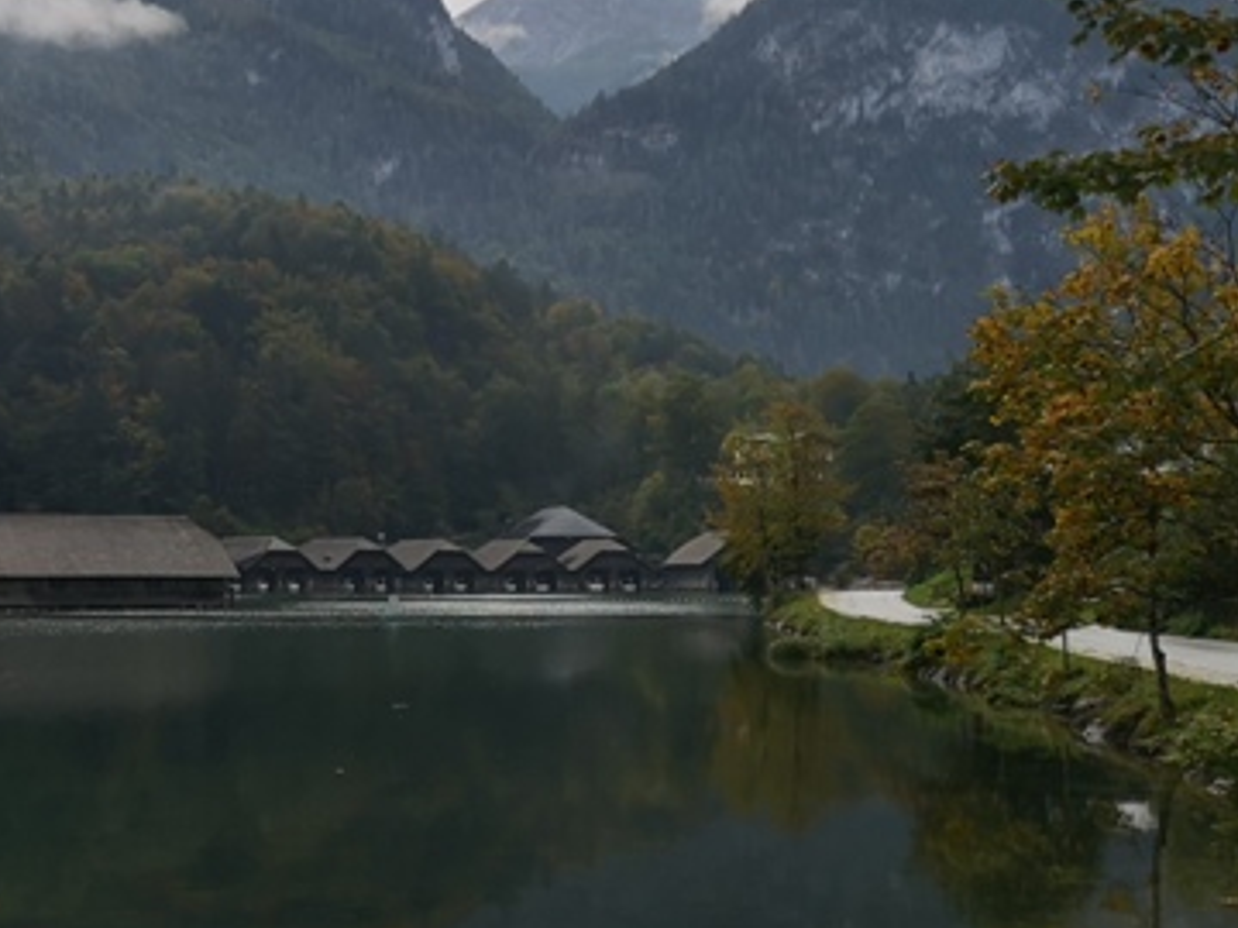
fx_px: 2146
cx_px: 220
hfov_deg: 31.2
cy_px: 512
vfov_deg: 24.4
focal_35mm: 60
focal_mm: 3.95
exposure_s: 1/1639
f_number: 1.8
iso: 50
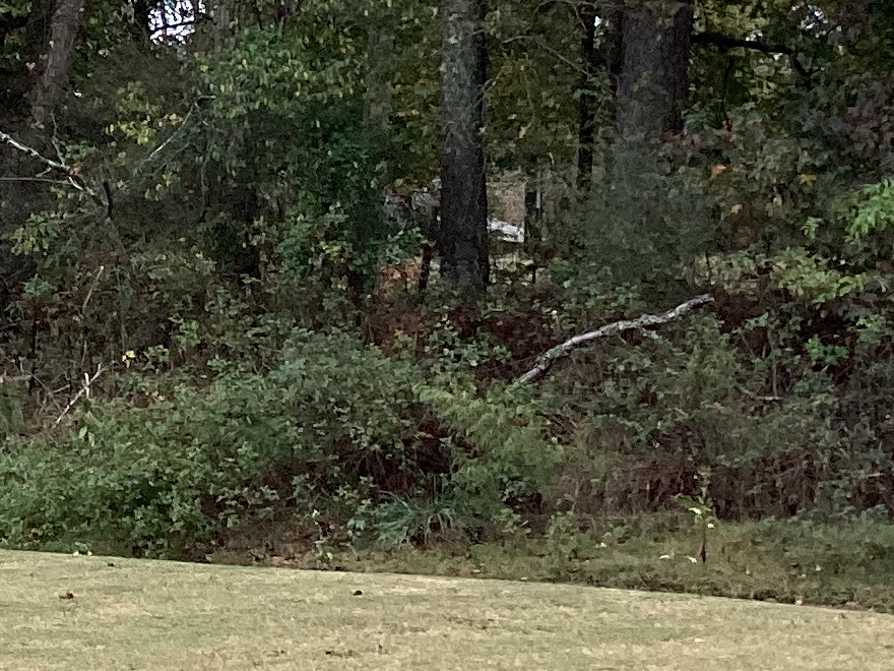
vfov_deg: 12.9
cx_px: -228
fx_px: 2970
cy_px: 442
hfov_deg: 16.3
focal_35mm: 115
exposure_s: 1/230
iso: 25
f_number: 2.4
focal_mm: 3.3
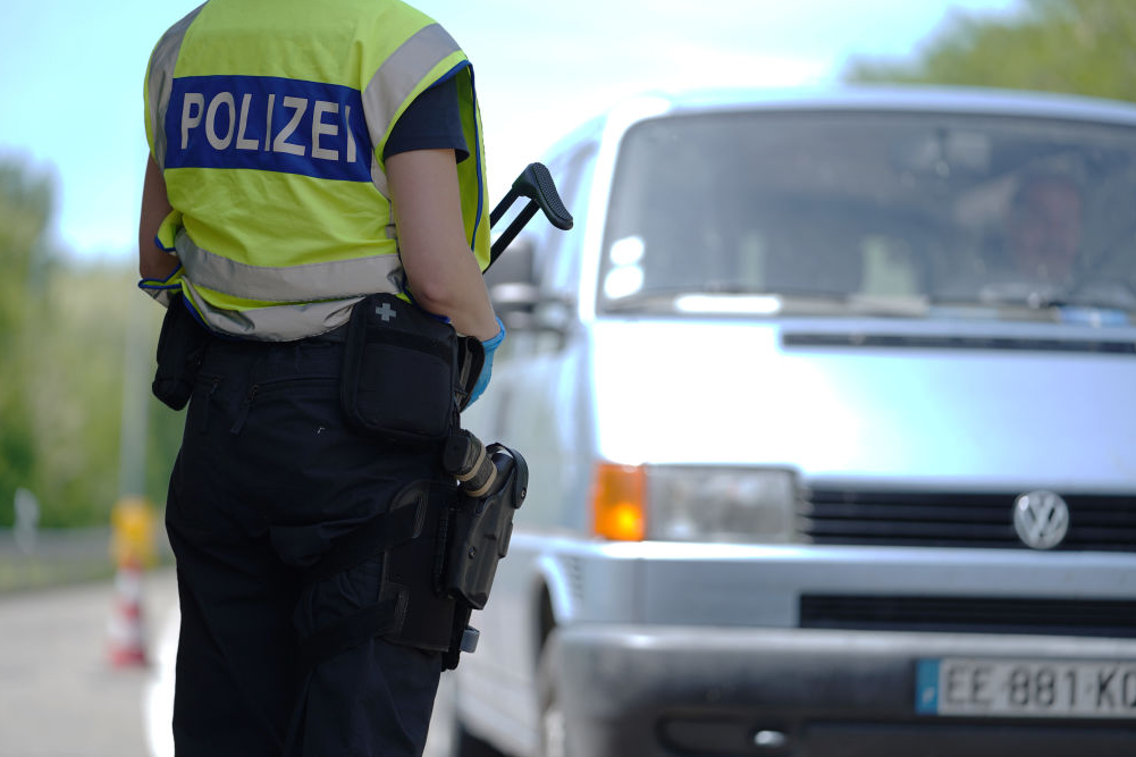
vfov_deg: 10.4
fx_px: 4164
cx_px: 575
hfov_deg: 15.5
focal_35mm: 132
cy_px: 371
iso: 80
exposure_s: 1/640
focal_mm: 129
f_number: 2.8
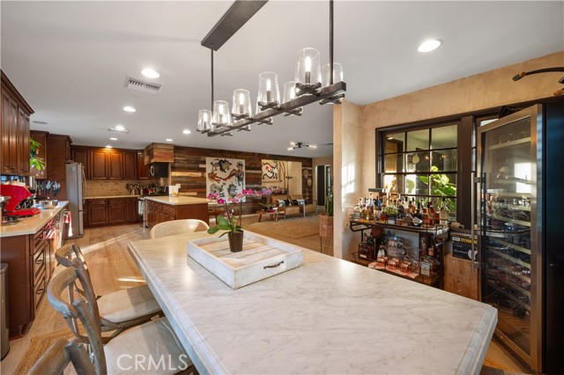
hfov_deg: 104.3
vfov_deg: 81.1
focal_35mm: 14
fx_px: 219
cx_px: 282
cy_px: 188
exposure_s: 1.3
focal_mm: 14
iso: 100
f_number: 8
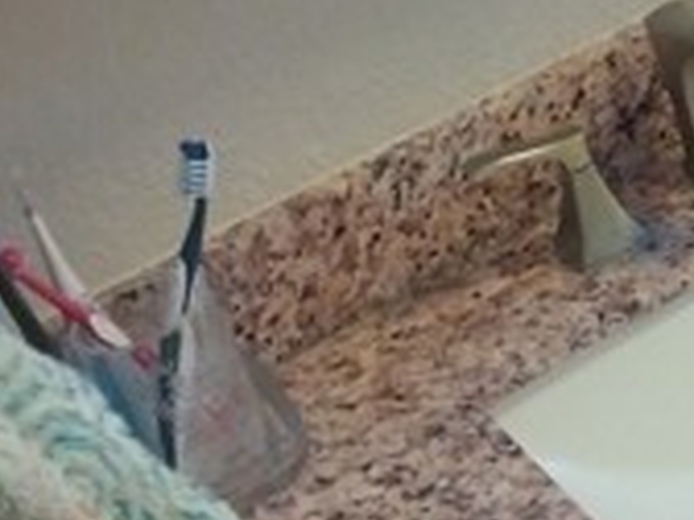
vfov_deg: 19.1
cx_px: 764
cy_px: 58
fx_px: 1524
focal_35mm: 76
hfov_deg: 24.0
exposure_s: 1/30
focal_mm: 3.54
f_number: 2
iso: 784
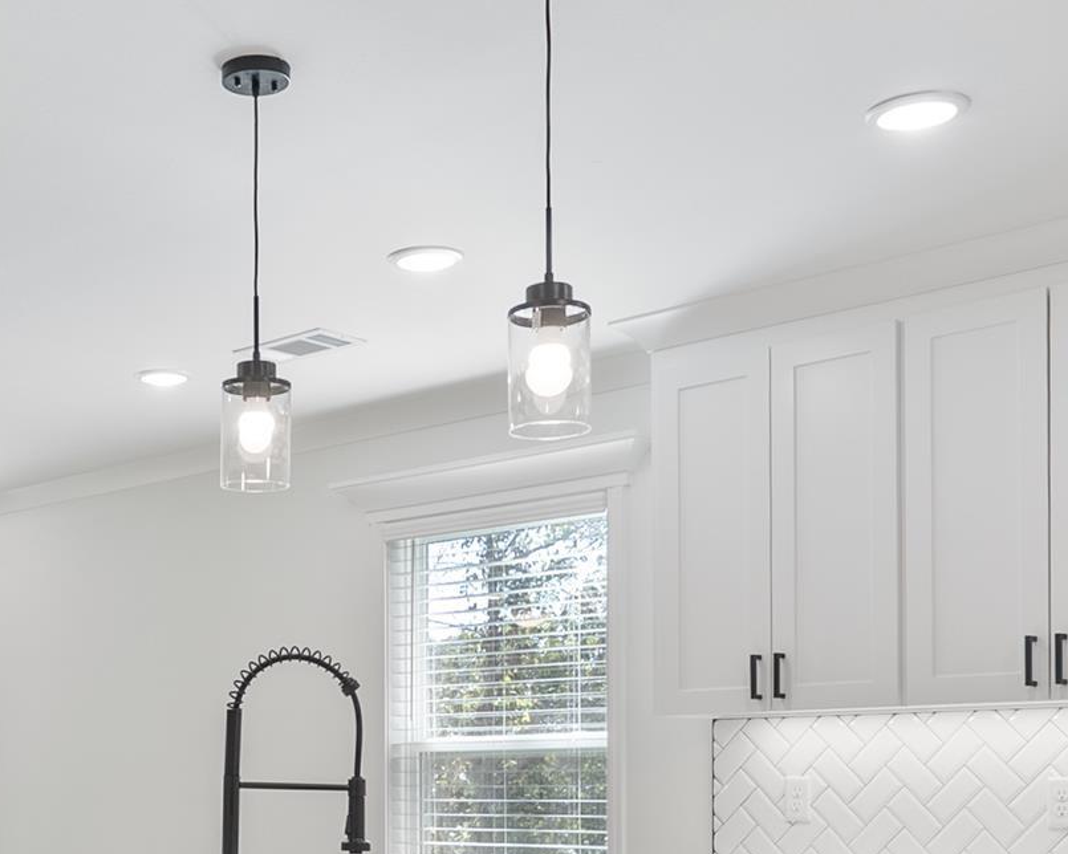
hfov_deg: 32.5
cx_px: 194
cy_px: 755
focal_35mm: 56
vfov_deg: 26.3
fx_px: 1770
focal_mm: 16
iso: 250
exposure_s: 1/5
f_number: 9
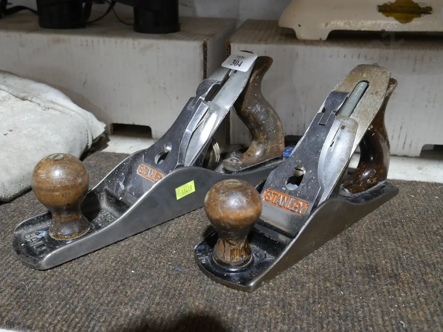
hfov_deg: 56.8
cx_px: 222
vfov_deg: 44.2
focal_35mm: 32
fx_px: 410
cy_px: 166
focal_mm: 16
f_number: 5.6
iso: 1600
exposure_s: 1/60
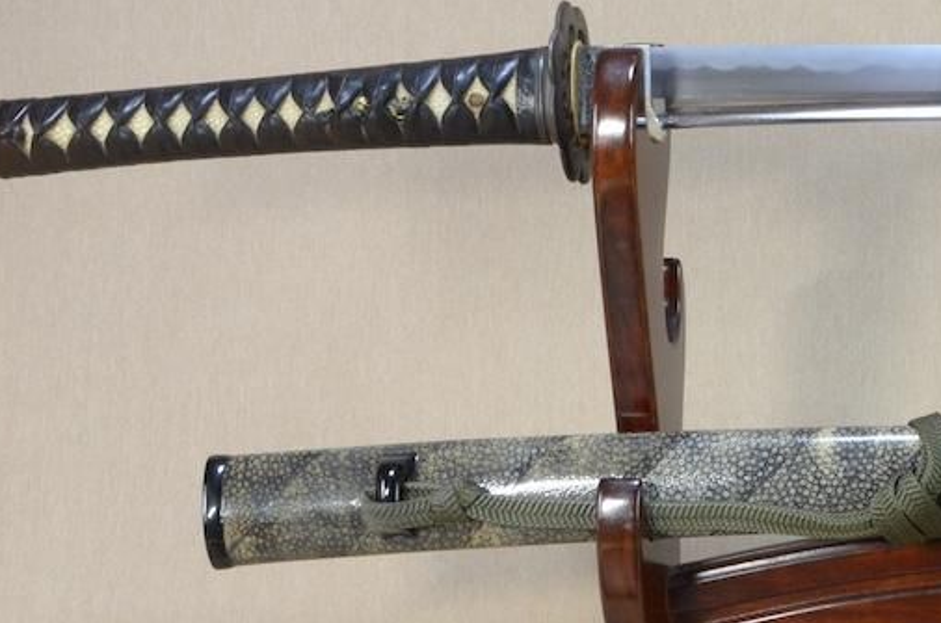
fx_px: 2165
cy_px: 147
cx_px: 1136
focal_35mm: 83
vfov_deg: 16.3
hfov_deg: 22.5
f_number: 11
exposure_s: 1/2
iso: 400
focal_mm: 20
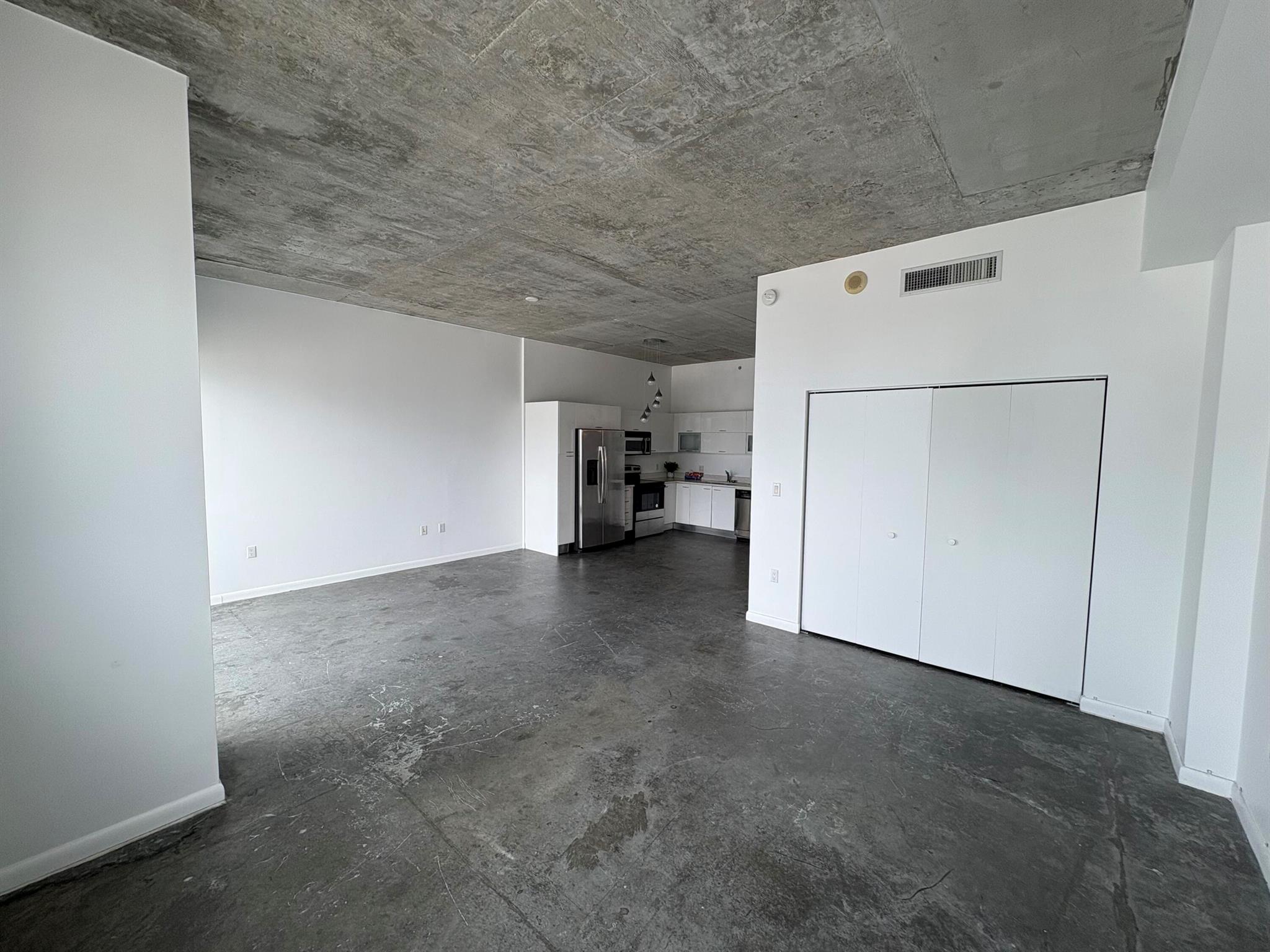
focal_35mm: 14
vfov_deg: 85.7
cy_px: 476
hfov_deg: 102.1
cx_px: 635
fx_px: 514
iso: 40
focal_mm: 2.22
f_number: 2.2
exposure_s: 1/106
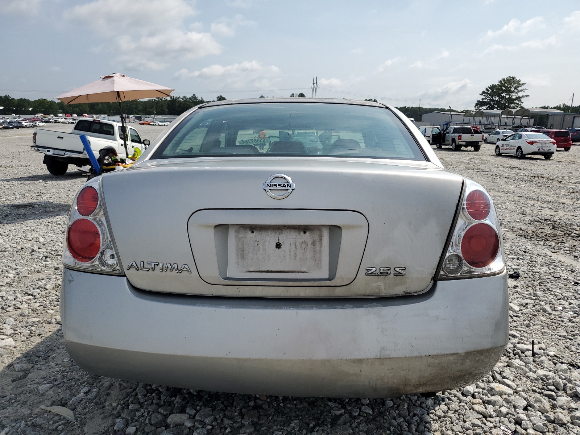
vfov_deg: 53.1
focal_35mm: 26
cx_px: 290
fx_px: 436
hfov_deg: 67.3
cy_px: 218
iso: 50
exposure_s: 1/5000
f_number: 1.5
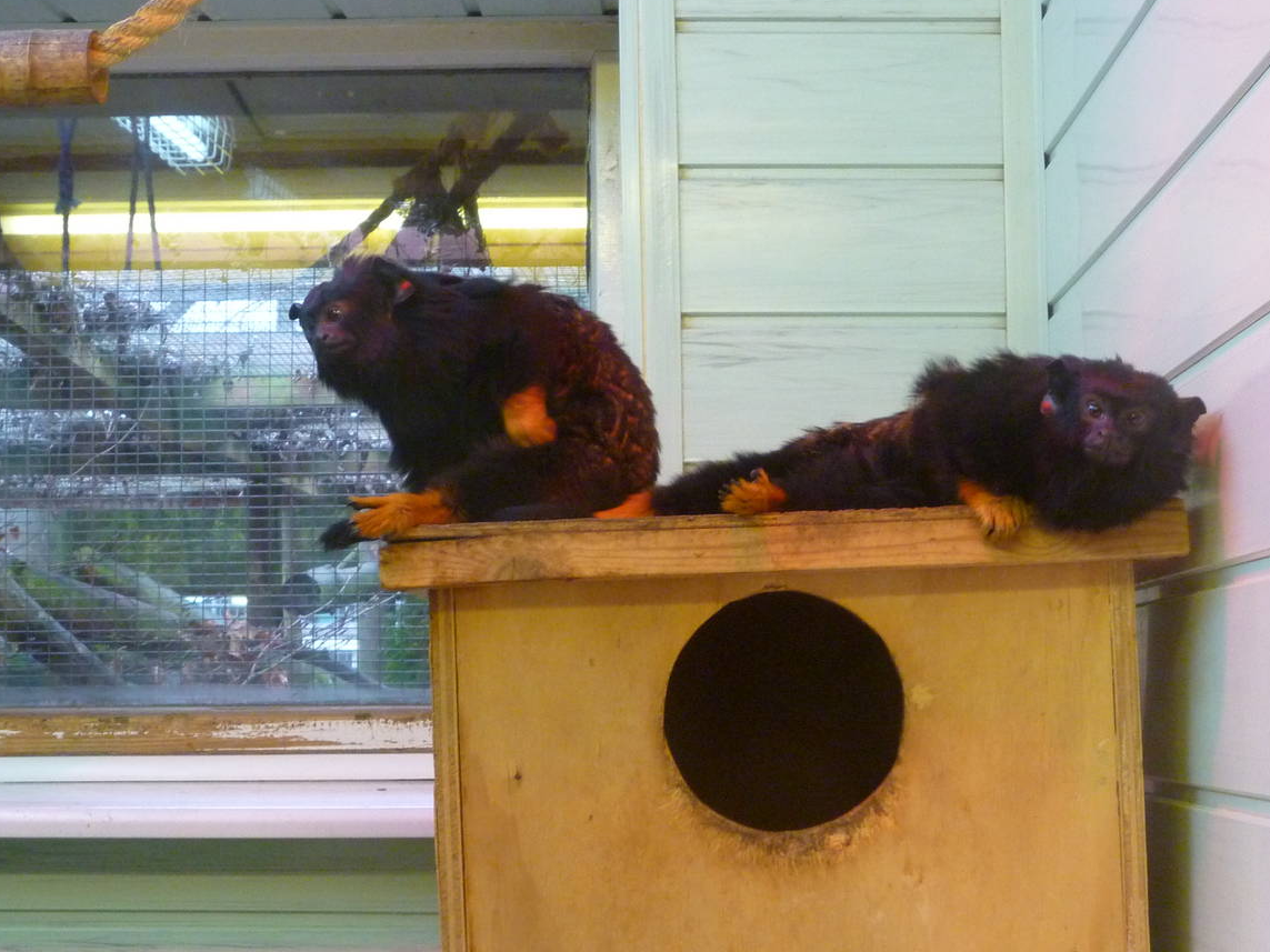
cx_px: 700
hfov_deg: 27.8
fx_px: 2568
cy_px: 597
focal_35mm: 70
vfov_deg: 21.0
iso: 400
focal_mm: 8.8
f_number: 4.9
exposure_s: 1/10
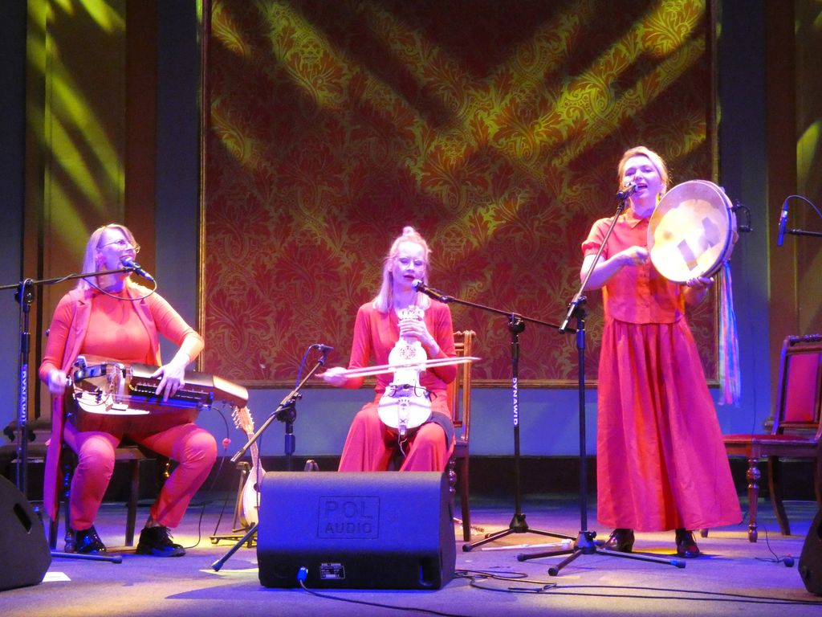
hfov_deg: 29.4
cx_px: 411
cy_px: 308
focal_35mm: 66
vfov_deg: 22.3
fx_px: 1567
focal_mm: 11.9
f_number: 4.2
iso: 1600
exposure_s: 1/25
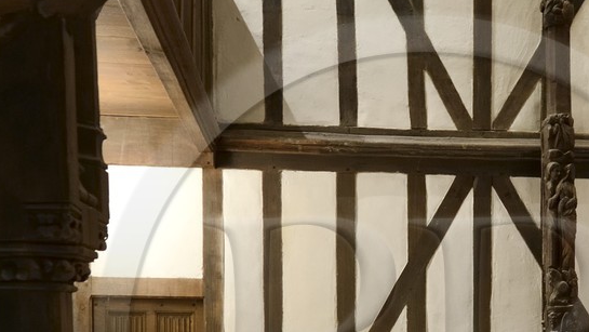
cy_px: 351
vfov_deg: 25.9
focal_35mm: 43
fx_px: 672
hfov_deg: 46.0
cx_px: 425
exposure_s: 1/6
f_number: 4
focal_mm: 14
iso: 1600
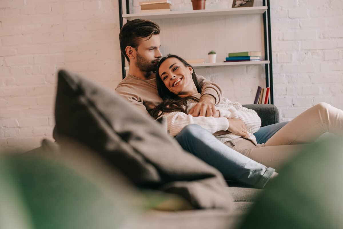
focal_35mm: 50
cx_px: 172
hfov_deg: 39.6
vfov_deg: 27.0
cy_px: 114
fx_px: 477
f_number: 3.5
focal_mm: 50
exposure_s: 1/200
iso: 125
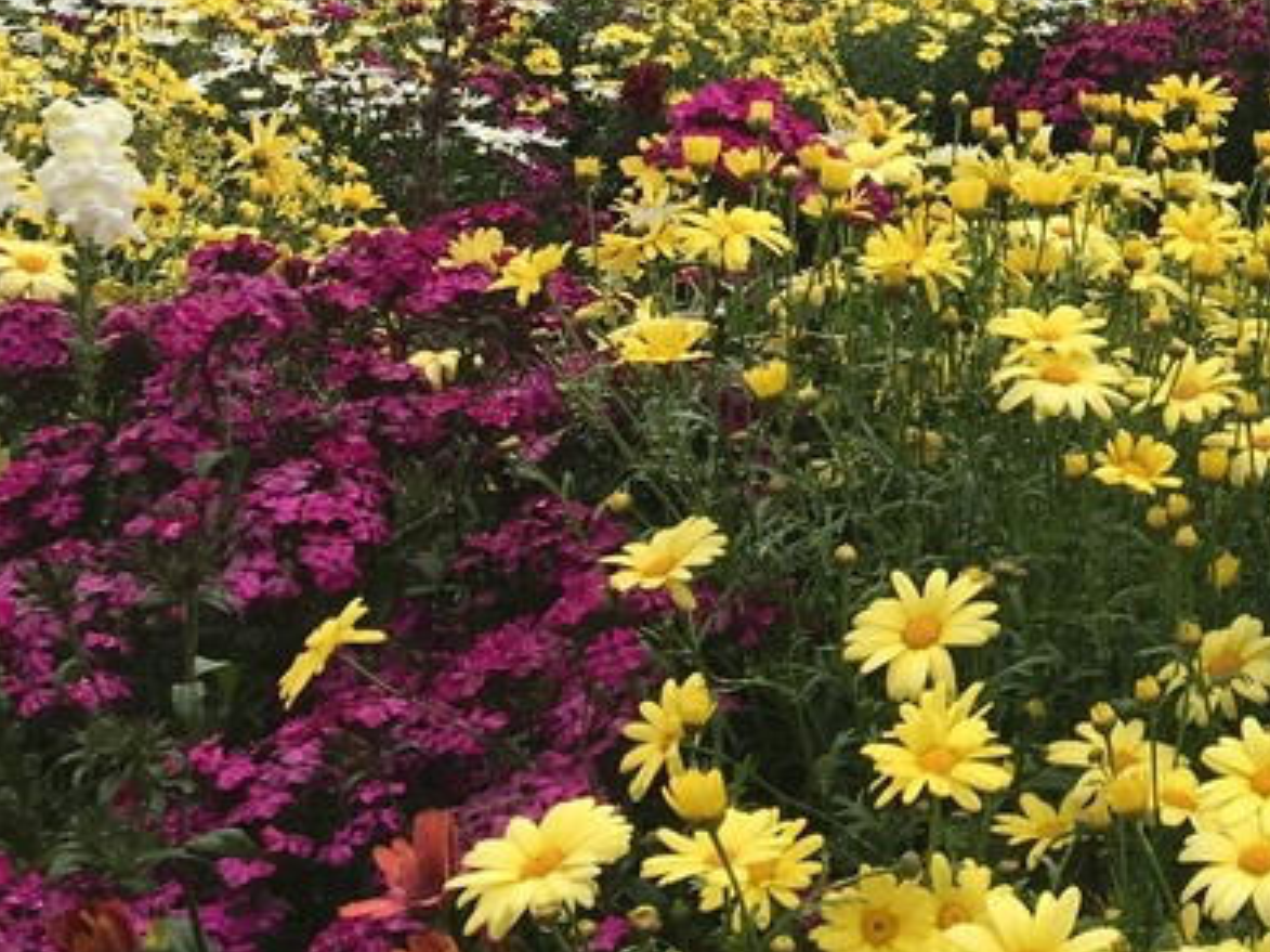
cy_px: 52
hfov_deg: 23.6
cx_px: 1497
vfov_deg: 19.0
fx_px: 2787
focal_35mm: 76
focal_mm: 4.15
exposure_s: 1/761
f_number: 2.2
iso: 25
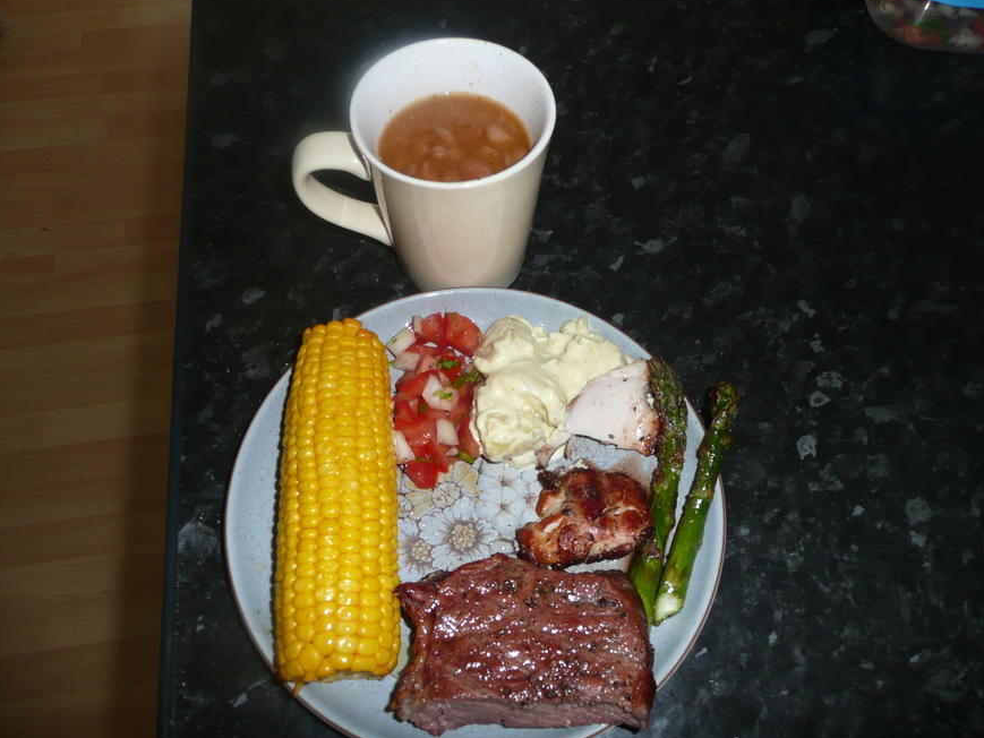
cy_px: 374
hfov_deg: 61.6
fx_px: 824
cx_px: 507
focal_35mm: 29
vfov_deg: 48.2
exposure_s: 1/30
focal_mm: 4.6
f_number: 3.3
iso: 100
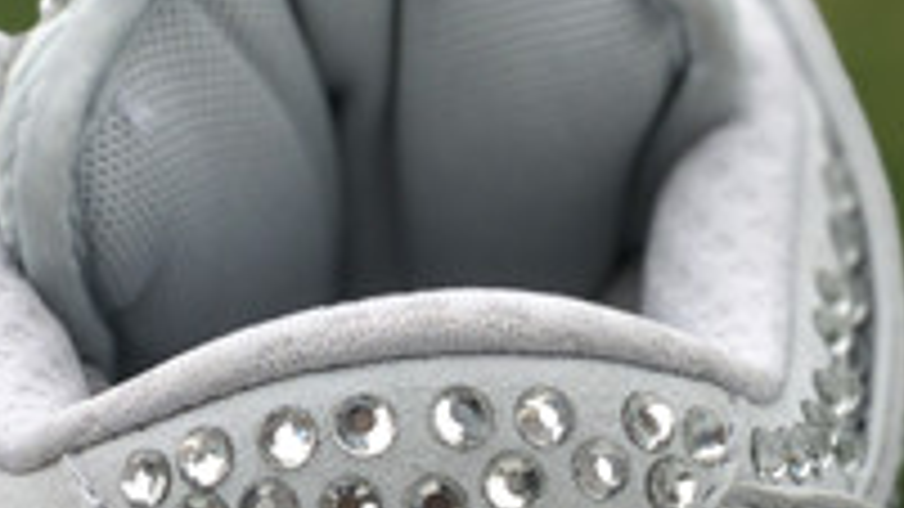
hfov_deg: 10.2
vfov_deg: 5.7
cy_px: 1045
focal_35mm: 209
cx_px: 1061
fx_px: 5009
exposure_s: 1/292
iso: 16
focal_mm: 6
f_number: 2.4
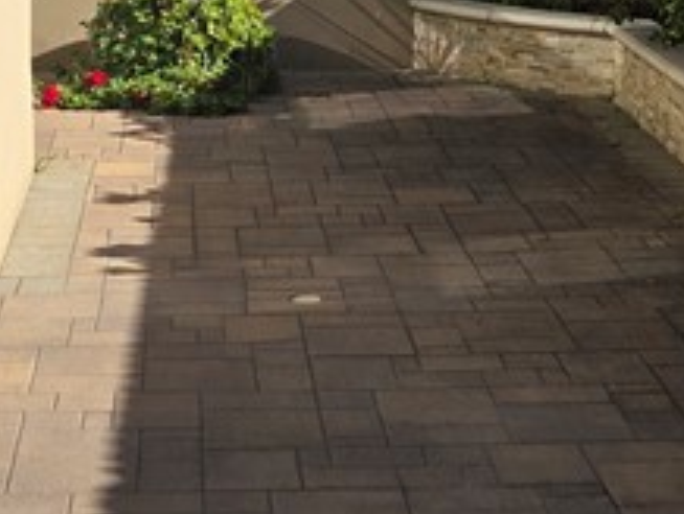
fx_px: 2136
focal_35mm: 108
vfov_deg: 13.7
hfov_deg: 18.2
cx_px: 245
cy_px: 128
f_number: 1.8
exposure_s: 1/1619
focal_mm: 5.4
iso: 25
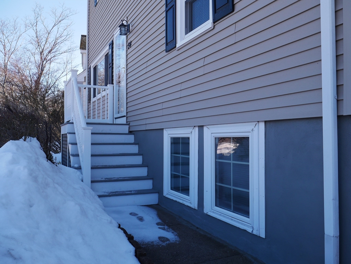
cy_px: 132
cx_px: 176
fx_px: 284
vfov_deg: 49.8
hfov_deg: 63.4
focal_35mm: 28
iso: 200
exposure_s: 1/250
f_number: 5.6
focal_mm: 14
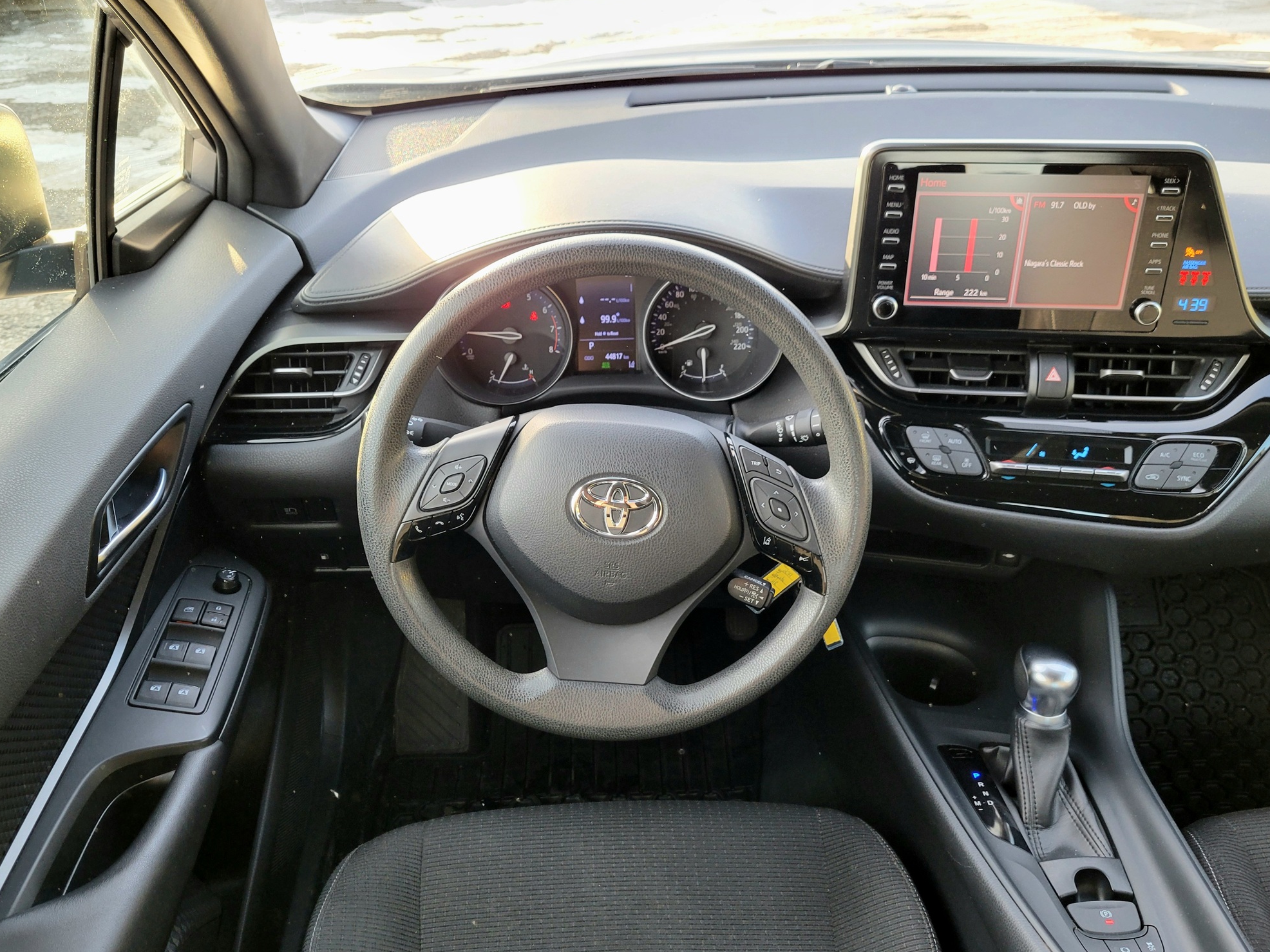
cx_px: 646
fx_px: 991
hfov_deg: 65.3
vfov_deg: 51.3
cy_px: 458
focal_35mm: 27
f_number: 1.8
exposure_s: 1/120
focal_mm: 5.4
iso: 100
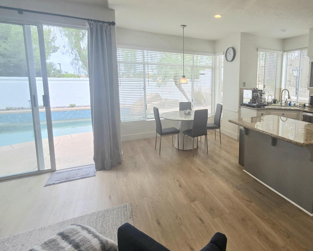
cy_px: 105
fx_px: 167
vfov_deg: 73.3
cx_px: 213
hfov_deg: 82.9
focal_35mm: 18
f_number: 2.2
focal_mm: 2.2
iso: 50
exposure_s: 1/227
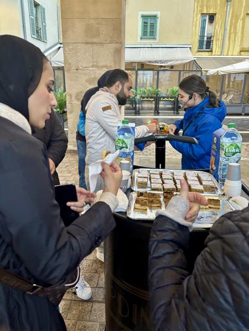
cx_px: 124
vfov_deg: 67.3
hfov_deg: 53.1
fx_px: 249
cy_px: 166
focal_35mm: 26
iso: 320
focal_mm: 5.96
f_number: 1.6
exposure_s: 1/50
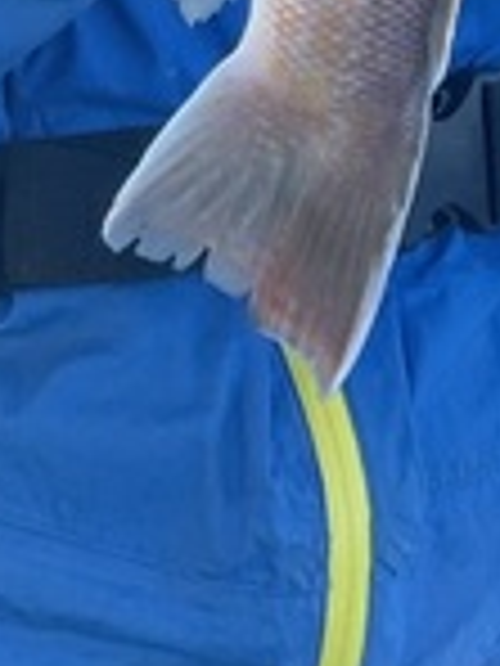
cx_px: 113
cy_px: -1022
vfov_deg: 11.1
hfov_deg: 10.3
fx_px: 2773
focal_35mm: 144
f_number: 1.6
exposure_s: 1/1403
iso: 32
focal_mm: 5.1
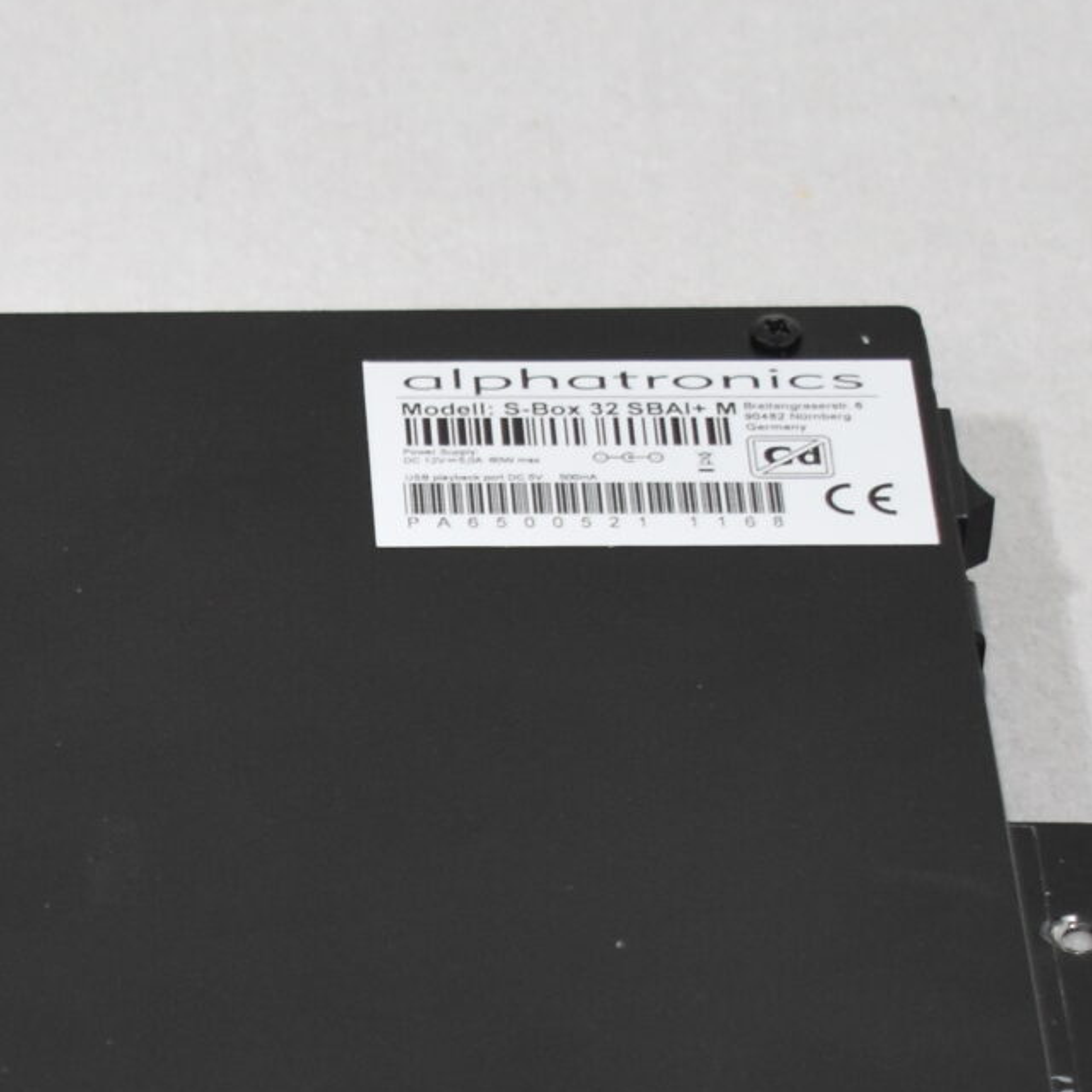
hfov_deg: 8.5
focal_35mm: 204
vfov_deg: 8.5
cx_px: -123
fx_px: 7281
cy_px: 1190
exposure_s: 1/125
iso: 900
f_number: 4.8
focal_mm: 40
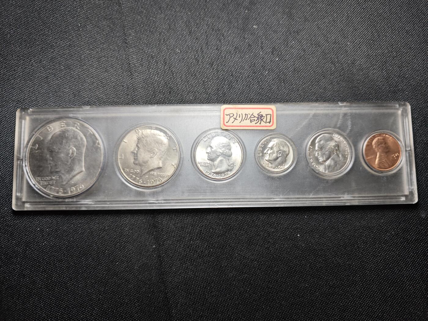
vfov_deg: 56.8
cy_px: 160
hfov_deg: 71.6
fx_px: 297
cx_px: 214
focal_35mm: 24
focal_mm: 5.84
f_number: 1.6
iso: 125
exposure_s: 1/100
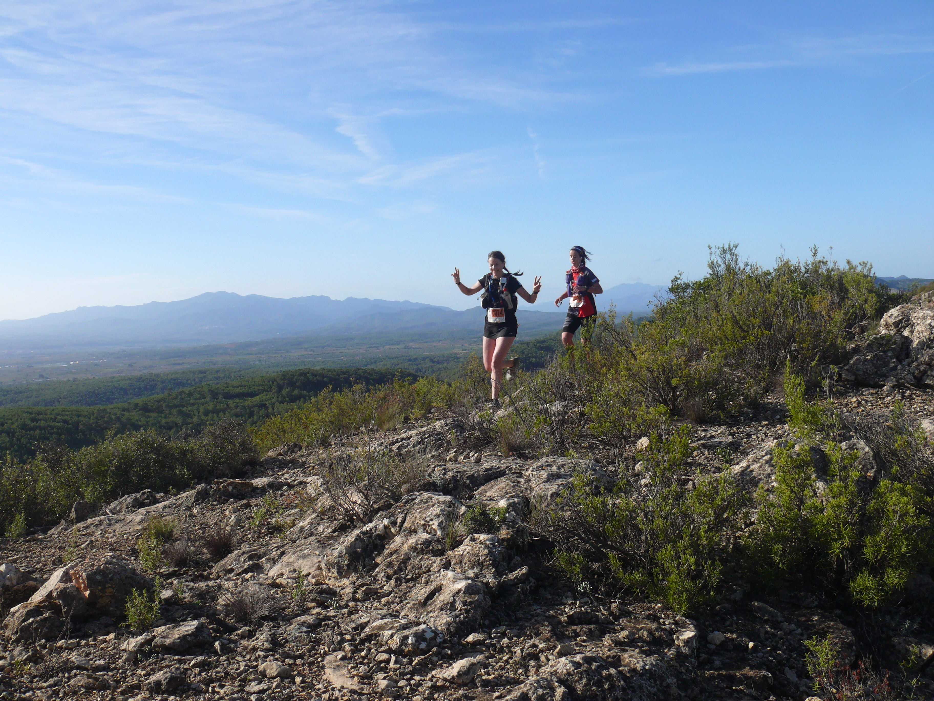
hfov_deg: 52.6
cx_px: 467
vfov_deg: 40.7
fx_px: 944
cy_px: 350
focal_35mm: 35
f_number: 5.6
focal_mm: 7.4
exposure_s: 1/200
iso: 100
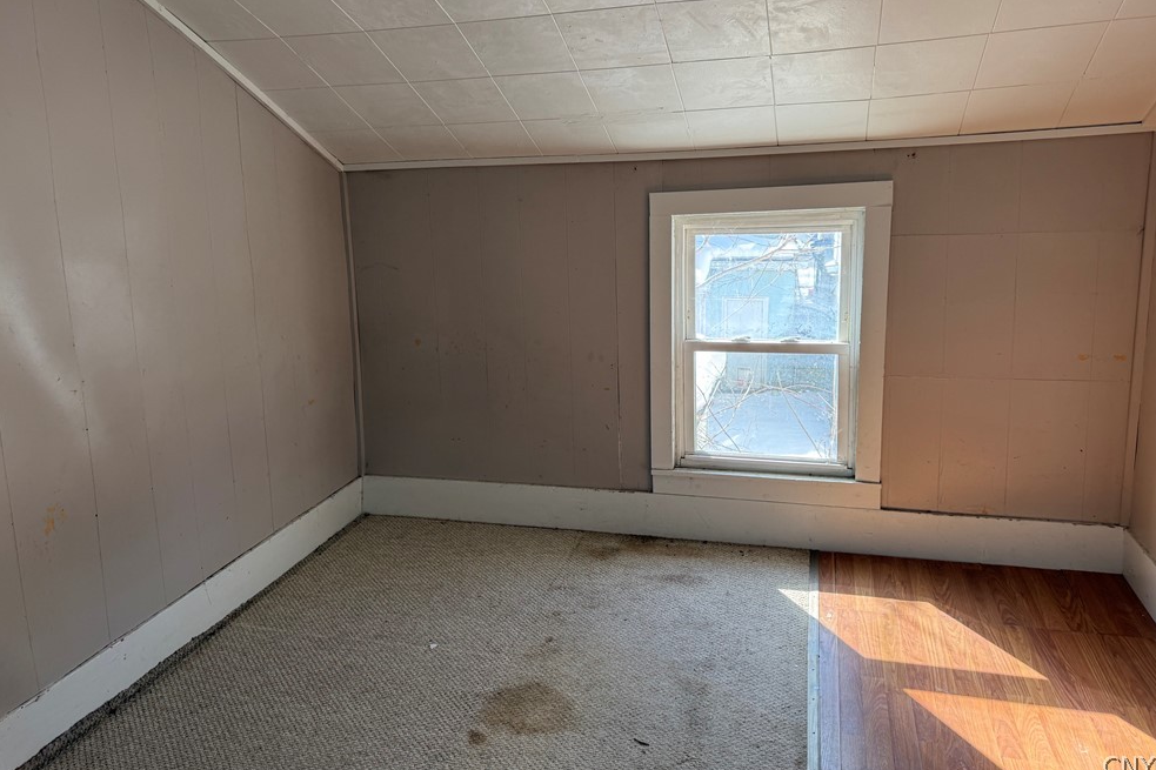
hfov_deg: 69.4
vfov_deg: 49.4
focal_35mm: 26
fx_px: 835
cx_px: 581
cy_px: 334
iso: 125
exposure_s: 1/241
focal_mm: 6.76
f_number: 1.78
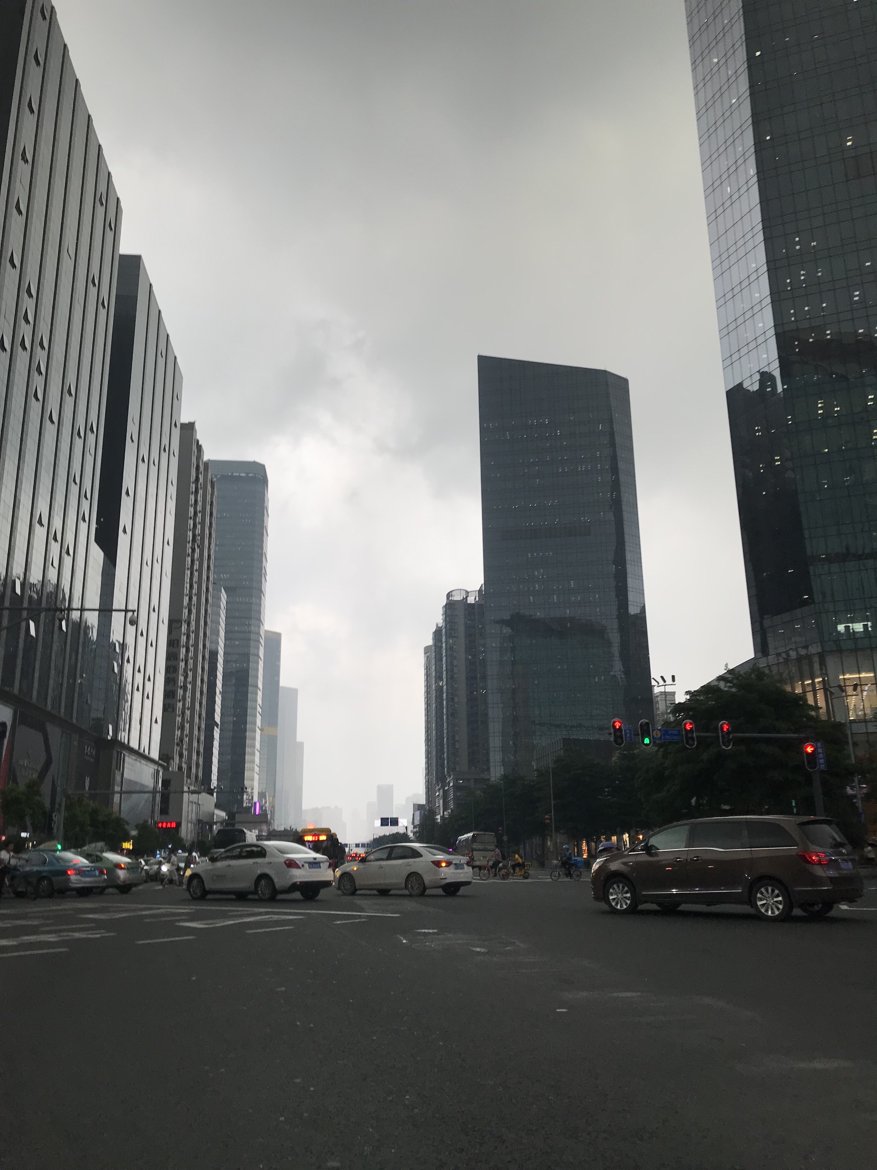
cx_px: 438
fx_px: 946
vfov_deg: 63.4
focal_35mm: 28
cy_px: 585
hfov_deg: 49.7
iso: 25
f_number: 1.8
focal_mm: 3.99
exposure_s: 1/251
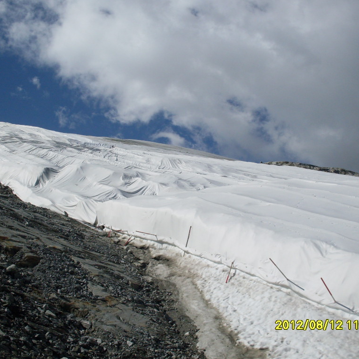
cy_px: 180
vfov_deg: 37.6
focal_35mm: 45
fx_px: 528
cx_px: 170
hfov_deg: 37.5
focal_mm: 6.3
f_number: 8.4
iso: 80
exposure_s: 1/750
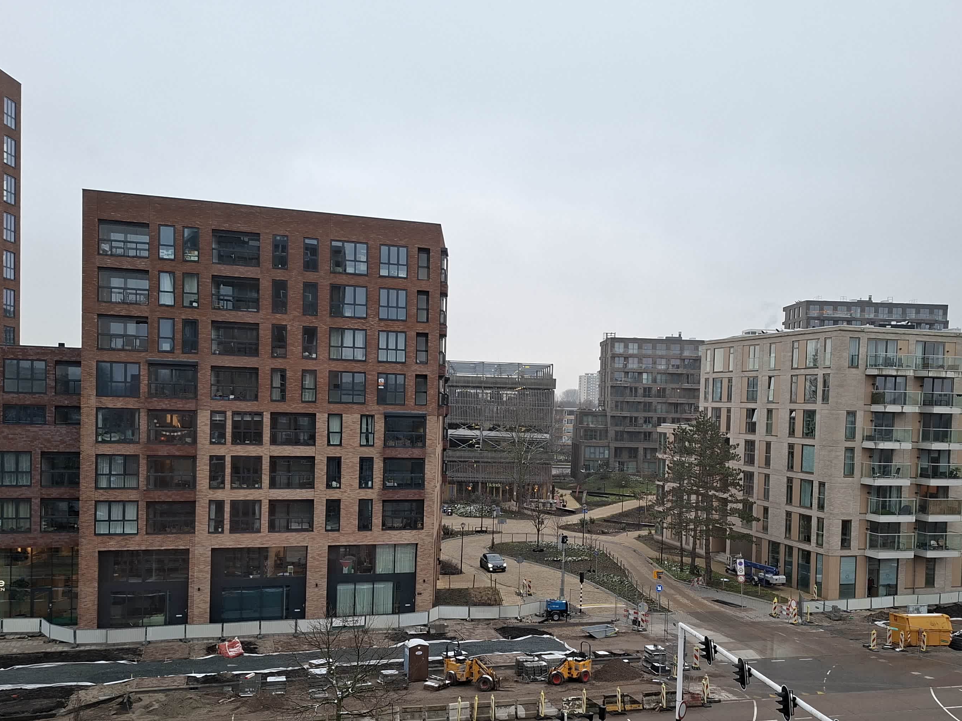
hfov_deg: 53.8
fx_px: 945
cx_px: 536
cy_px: 425
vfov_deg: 41.6
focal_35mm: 34
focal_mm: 5.5
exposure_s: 1/100
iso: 100
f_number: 1.8
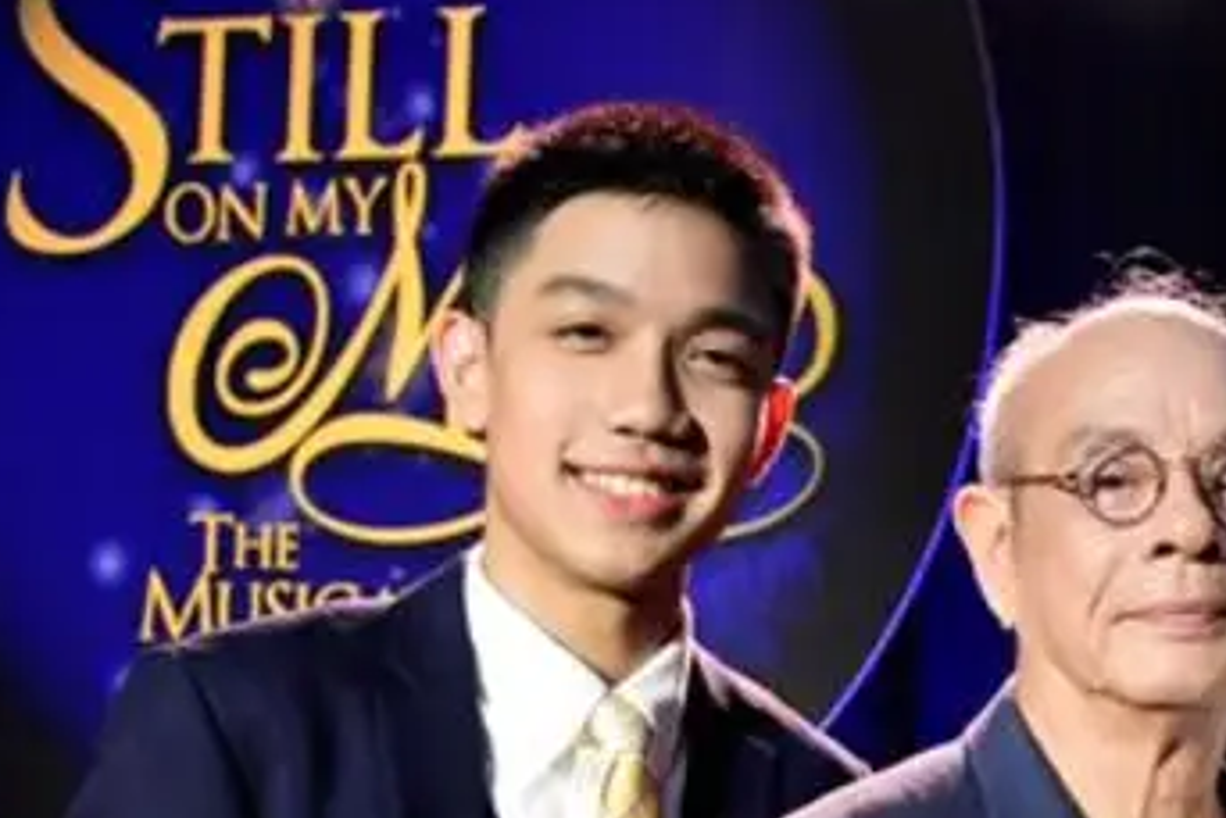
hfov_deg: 21.6
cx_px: 1108
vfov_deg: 14.7
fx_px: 3139
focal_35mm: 92
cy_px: 738
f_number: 5
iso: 8000
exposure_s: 1/250
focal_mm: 27
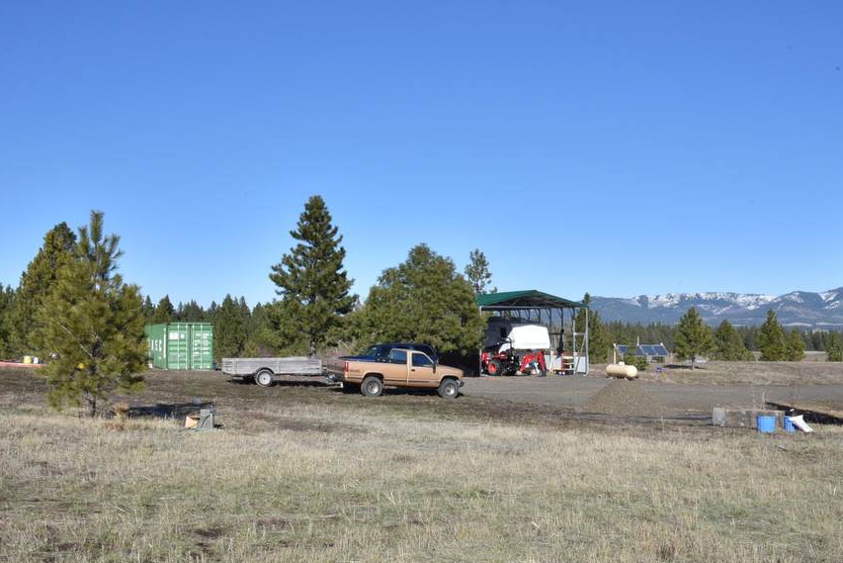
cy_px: 280
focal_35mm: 36
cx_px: 438
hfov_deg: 53.1
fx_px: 843
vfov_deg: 36.9
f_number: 20
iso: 200
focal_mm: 24
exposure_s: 1/125
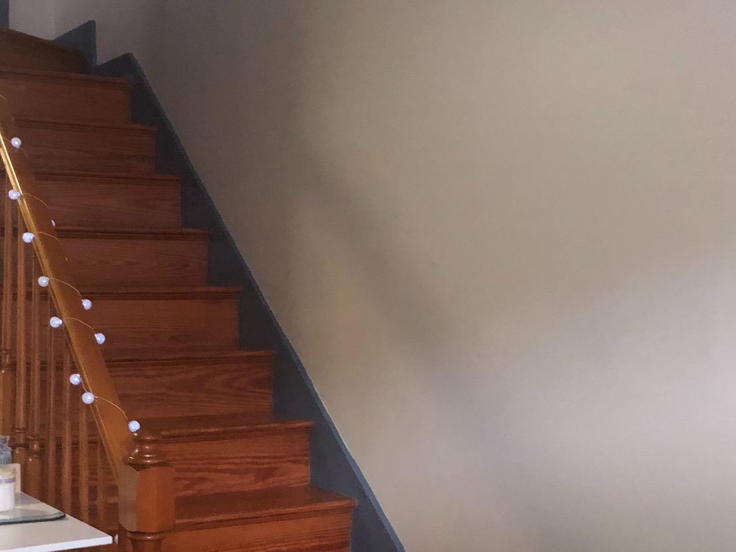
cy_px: 360
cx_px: 175
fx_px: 1105
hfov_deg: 35.9
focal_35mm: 52
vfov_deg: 27.9
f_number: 1.8
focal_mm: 4
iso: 80
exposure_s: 1/5
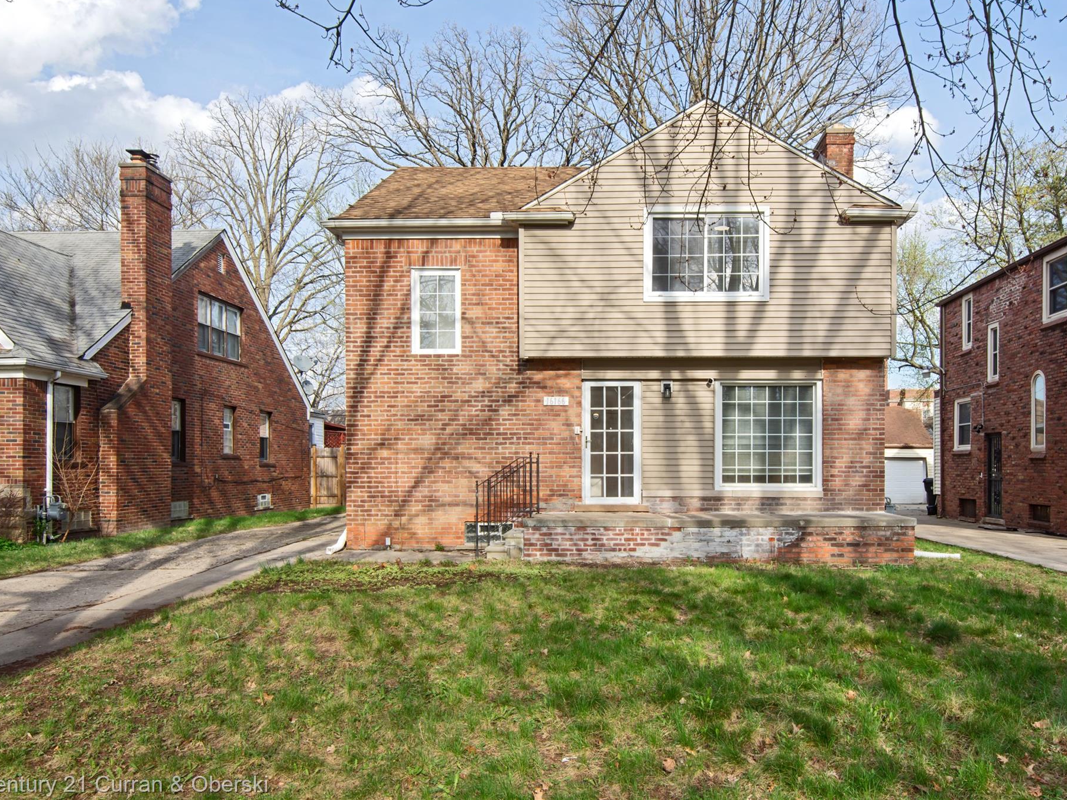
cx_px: 580
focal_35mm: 25
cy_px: 397
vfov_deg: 55.7
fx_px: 757
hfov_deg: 70.2
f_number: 11
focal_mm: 15
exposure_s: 1/25
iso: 100
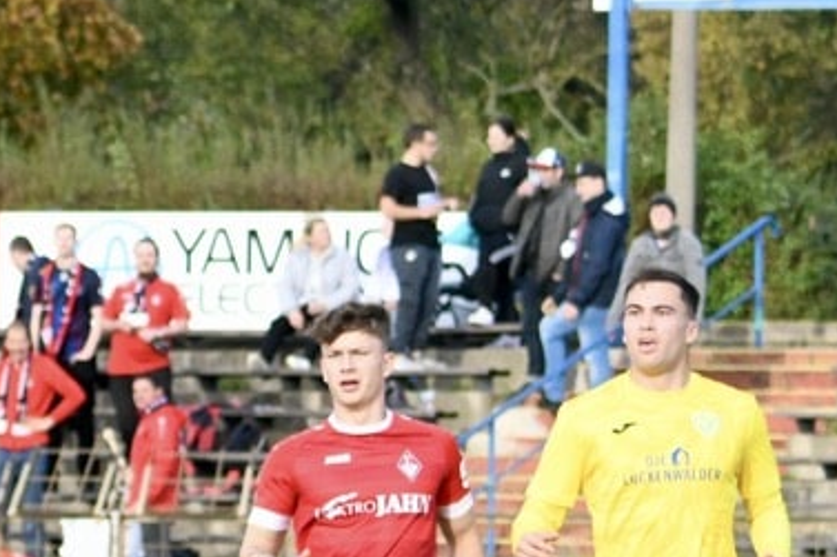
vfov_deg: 4.7
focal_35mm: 292
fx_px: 6786
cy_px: 369
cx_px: -542
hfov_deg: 6.9
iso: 2000
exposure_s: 1/1600
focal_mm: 86
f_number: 4.8
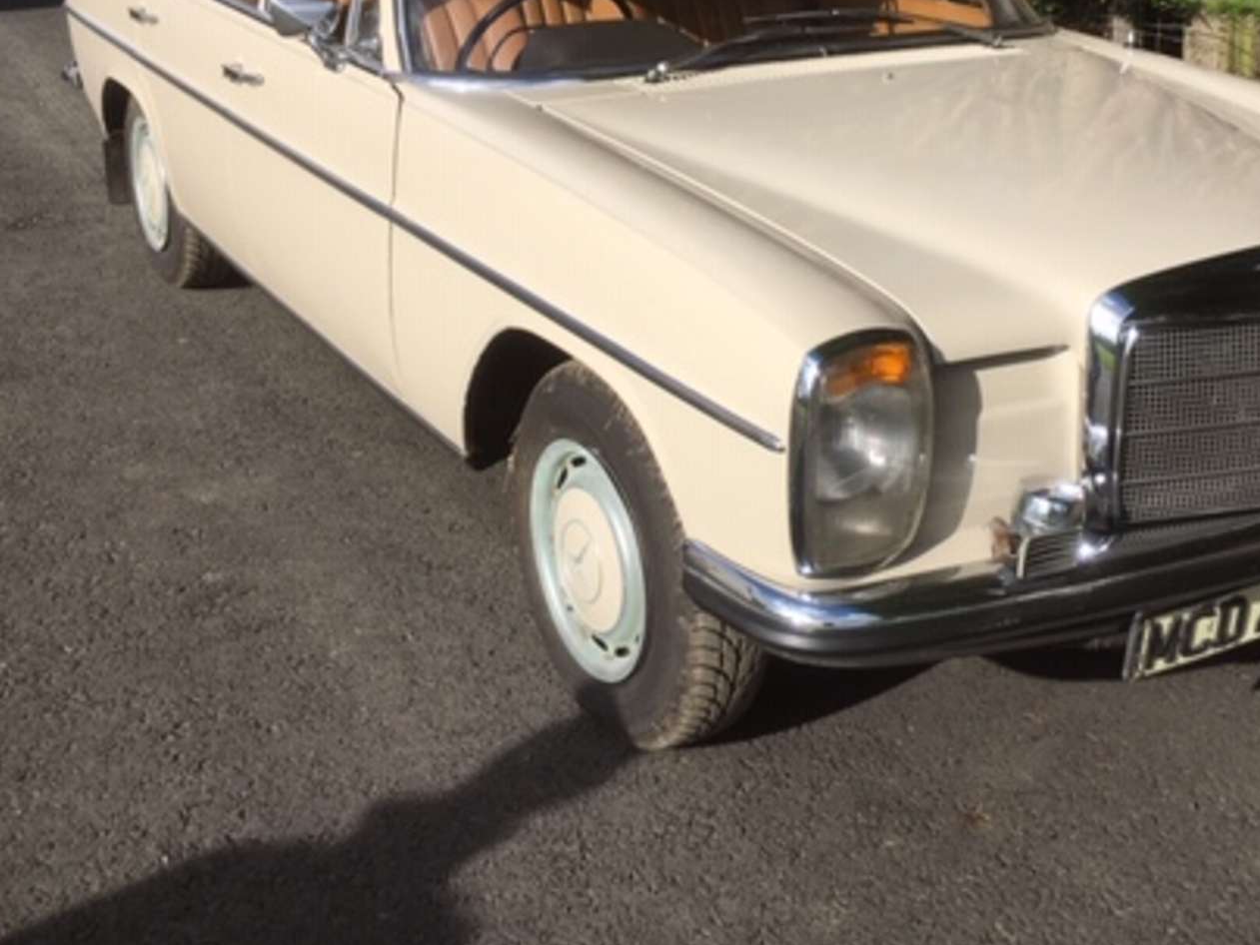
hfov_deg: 41.1
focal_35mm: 46
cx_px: 751
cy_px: 283
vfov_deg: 31.2
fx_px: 1675
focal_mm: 4.15
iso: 25
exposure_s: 1/1637
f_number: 2.2
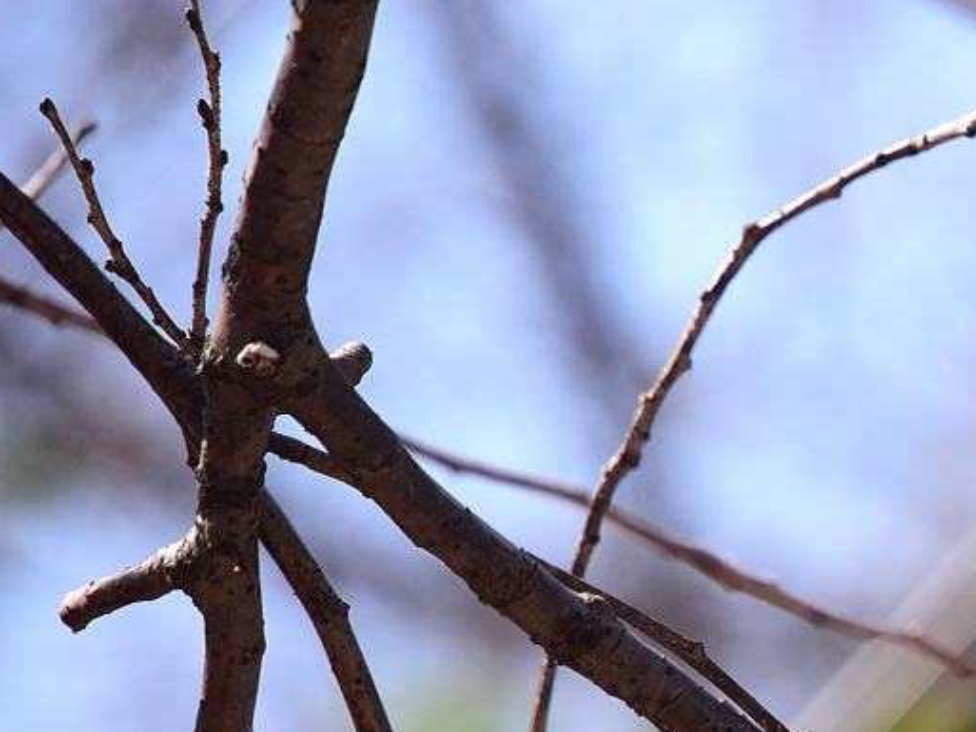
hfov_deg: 1.4
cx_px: 1345
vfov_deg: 1.1
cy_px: 676
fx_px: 39652
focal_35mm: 1406
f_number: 10
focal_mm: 500
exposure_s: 1/1000
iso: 1000
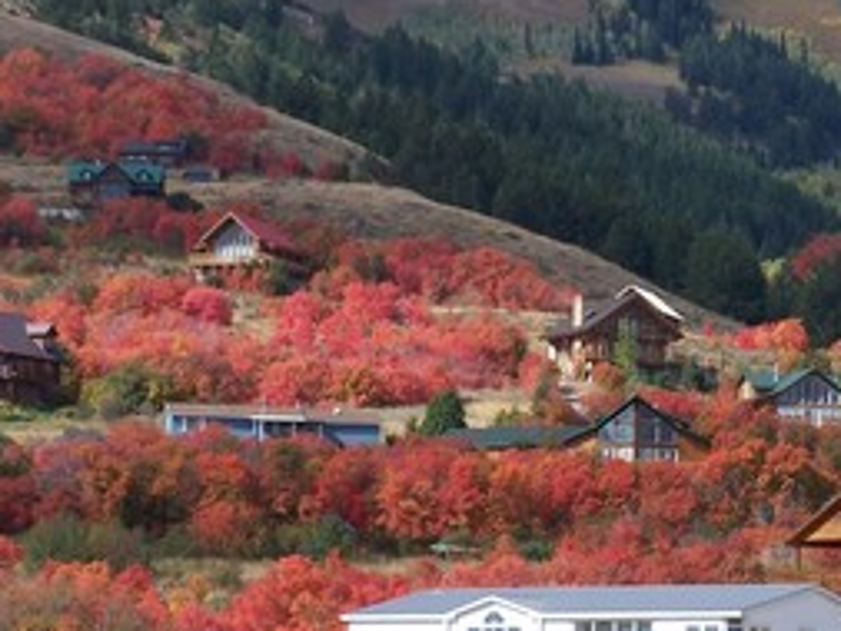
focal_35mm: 233
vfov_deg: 6.4
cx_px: 711
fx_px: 5663
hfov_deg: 8.5
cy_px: 297
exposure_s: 1/500
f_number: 4.5
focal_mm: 21.2
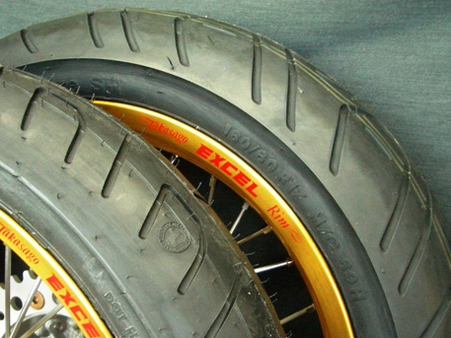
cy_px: 224
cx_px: 197
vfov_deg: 29.5
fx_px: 639
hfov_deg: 38.8
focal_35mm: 49
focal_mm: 5.8
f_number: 2.6
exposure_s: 1/25
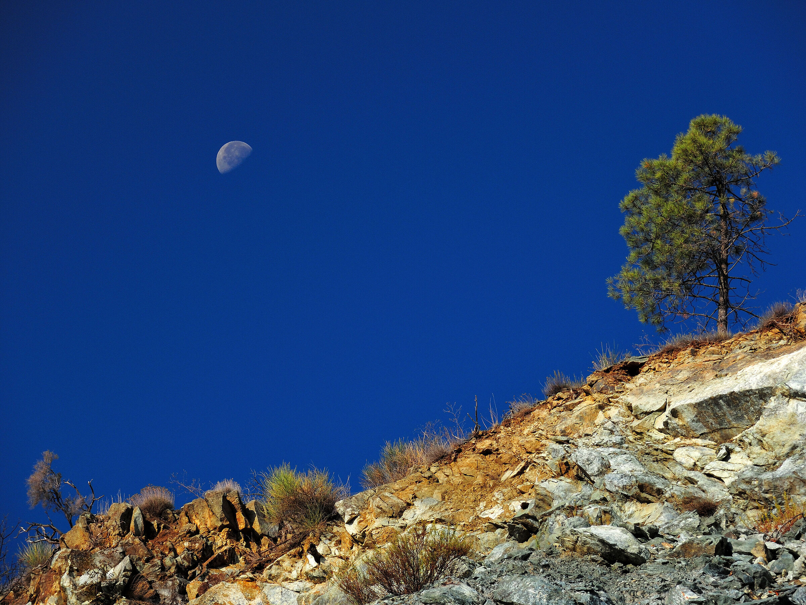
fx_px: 4657
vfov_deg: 7.4
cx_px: 403
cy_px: 302
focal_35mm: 200
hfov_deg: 9.9
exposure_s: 1/125
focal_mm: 42.8
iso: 80
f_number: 5
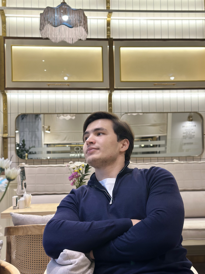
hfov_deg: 30.3
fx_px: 379
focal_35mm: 48
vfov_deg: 39.7
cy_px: 137
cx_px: 102
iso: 100
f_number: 1.78
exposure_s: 1/50
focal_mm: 6.86
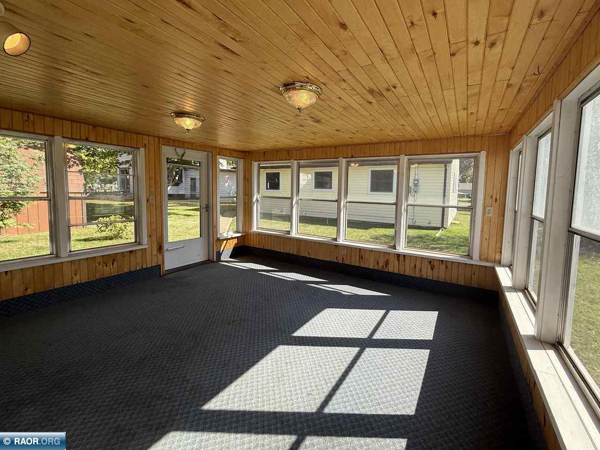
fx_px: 260
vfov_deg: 81.6
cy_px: 209
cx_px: 319
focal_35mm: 15
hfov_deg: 98.1
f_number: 2.2
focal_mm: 2.22
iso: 50
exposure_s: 1/353
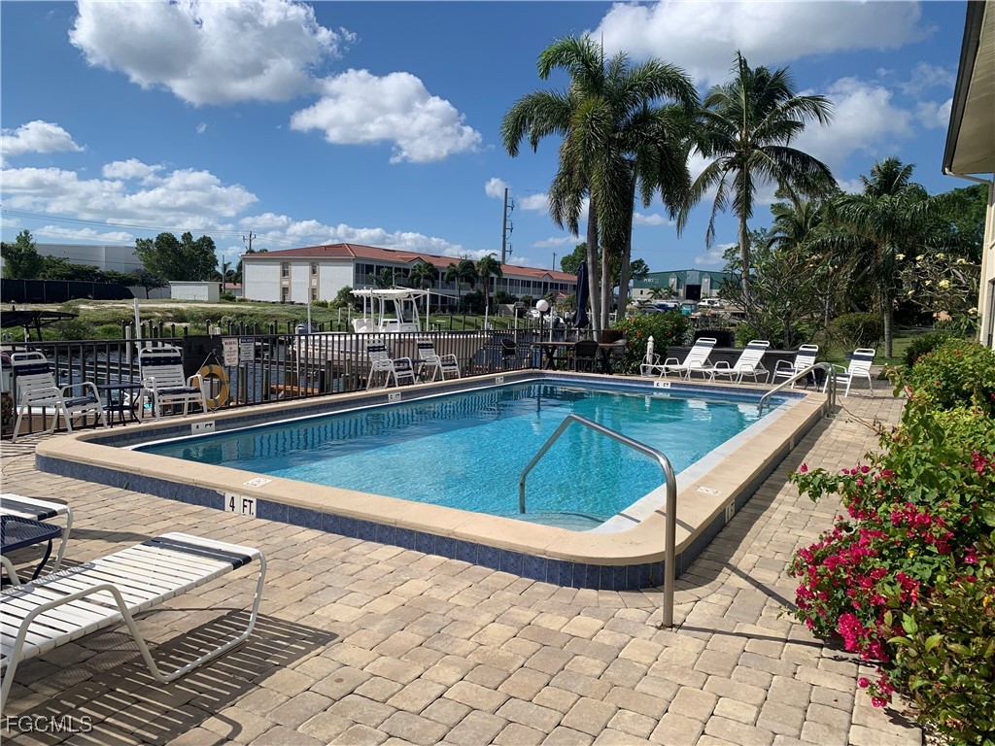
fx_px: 747
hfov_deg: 67.3
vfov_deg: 53.1
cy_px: 373
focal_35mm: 26
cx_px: 498
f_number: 1.8
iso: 25
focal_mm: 4.25
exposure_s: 1/4464
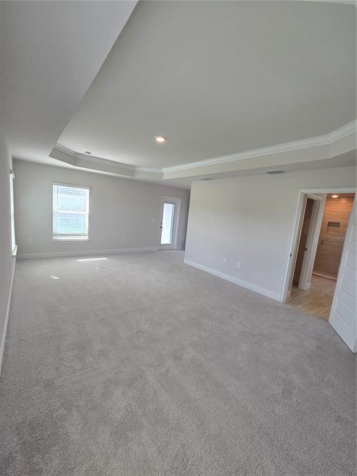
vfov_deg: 106.2
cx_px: 178
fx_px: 179
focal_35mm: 13
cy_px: 238
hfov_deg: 89.9
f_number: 2.2
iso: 64
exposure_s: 1/120
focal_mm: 2.2
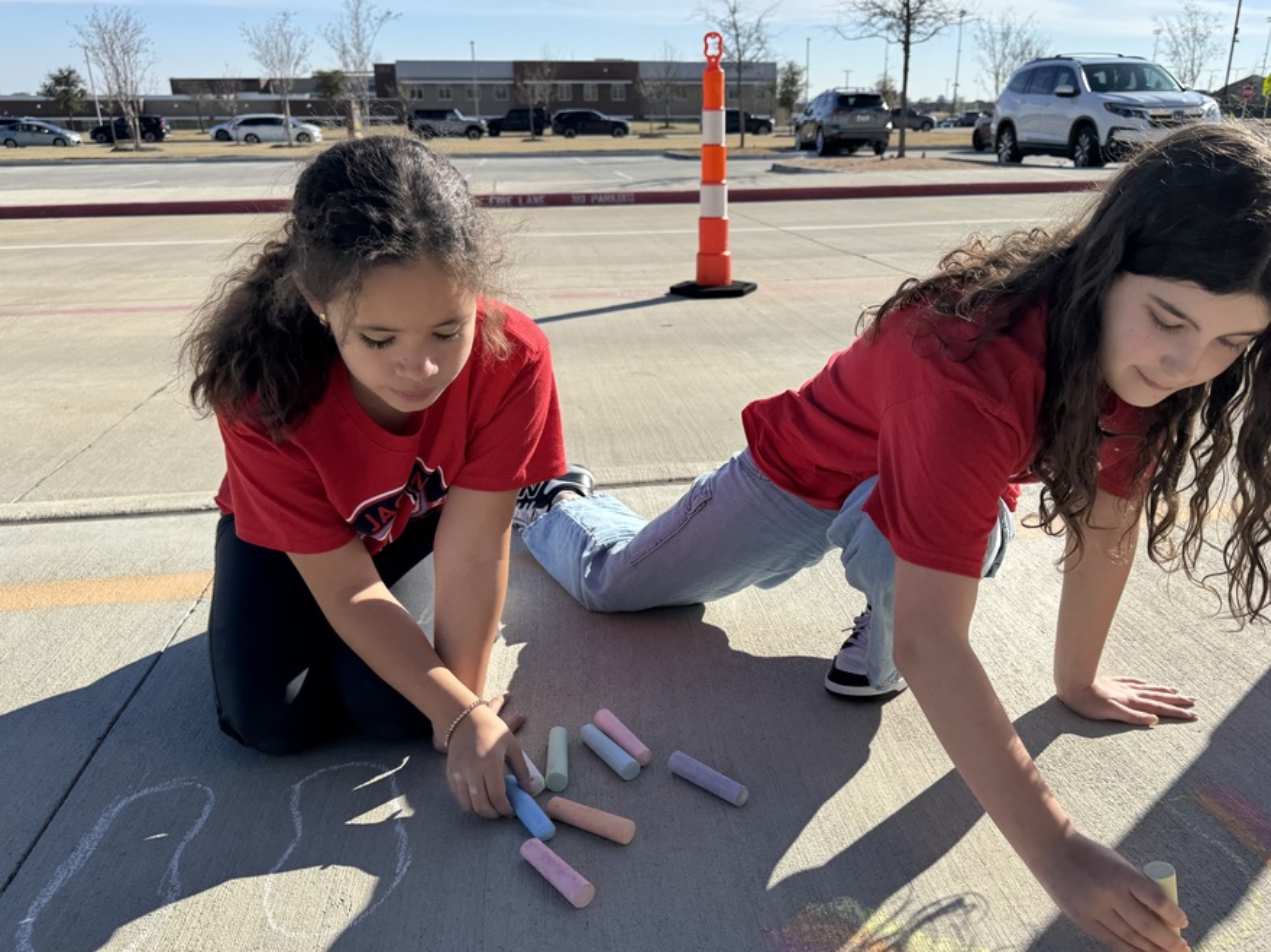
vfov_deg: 49.5
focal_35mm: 28
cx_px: 695
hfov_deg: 63.3
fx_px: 1028
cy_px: 550
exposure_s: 1/3597
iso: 80
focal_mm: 6.76
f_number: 1.78
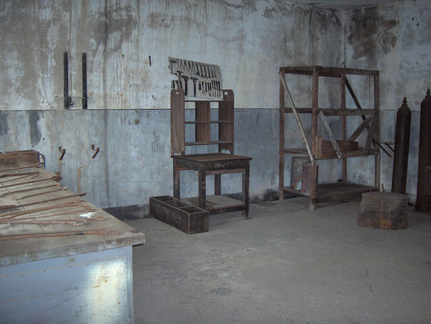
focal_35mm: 39
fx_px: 486
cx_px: 216
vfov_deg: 36.9
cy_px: 162
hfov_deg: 47.8
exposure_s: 1/60
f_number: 2.8
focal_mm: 8
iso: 100
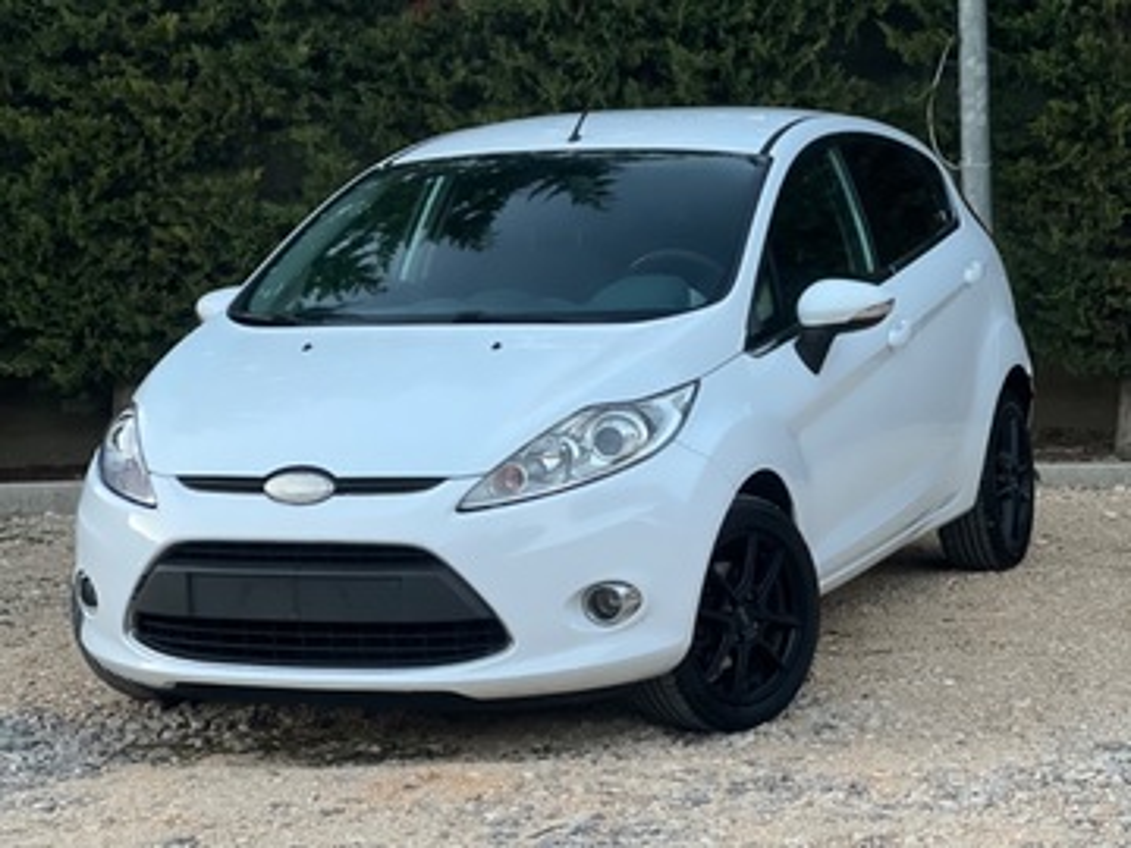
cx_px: 566
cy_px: 424
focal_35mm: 77
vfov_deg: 19.1
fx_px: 2516
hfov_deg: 25.3
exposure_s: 1/116
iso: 250
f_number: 2.8
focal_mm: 9
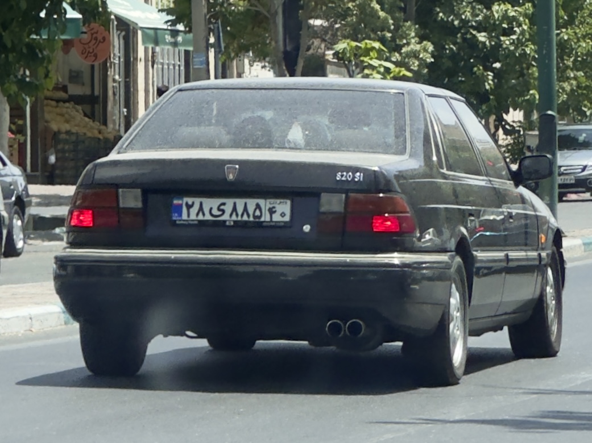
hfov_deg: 25.3
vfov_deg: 19.1
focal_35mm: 77
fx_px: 1316
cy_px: 222
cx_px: 296
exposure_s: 1/418
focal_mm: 9
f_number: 2.8
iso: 25
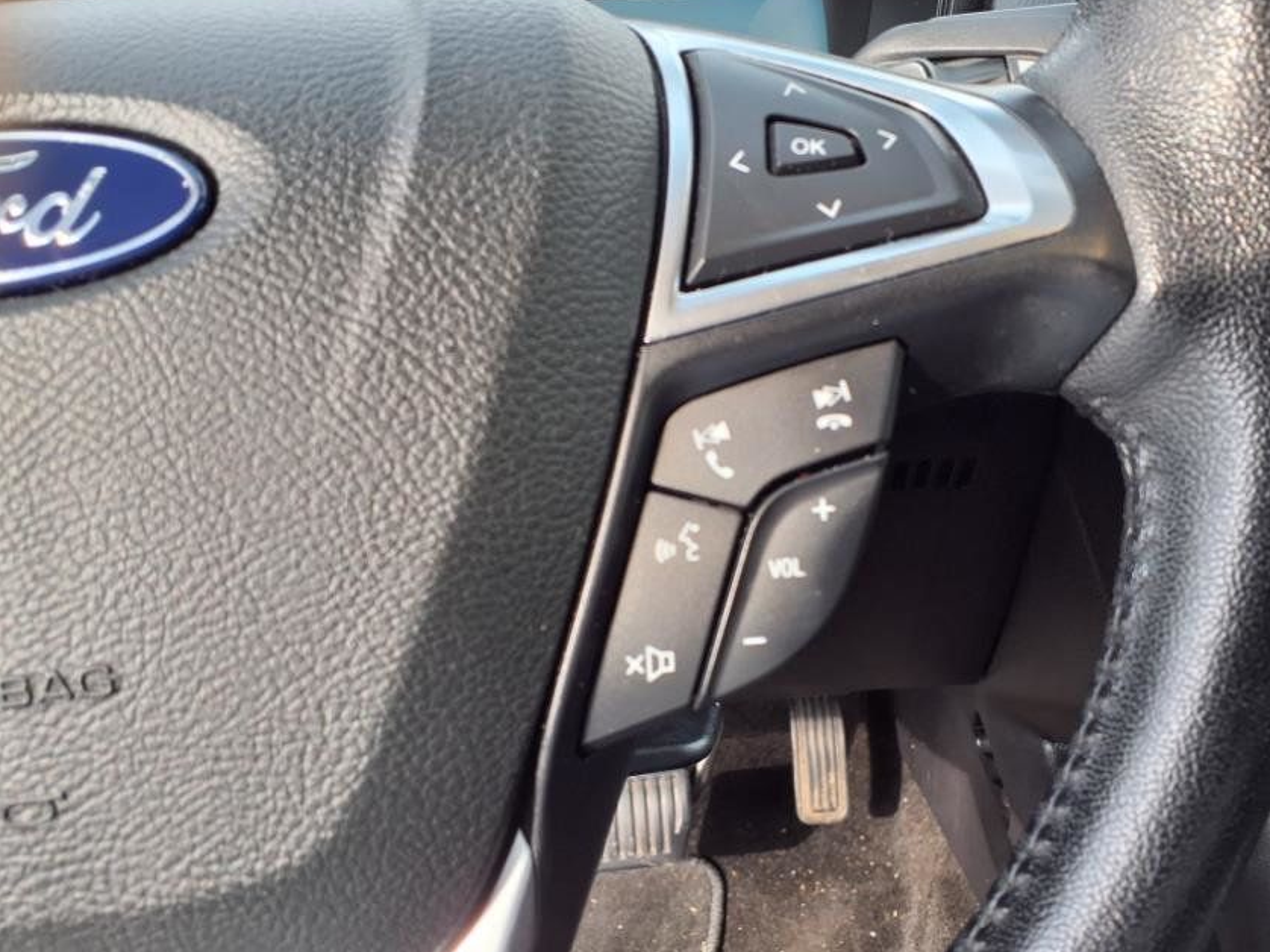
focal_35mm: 33
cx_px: 724
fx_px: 1210
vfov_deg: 42.8
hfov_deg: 55.2
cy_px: 540
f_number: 1.9
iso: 40
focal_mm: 3.58
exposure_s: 1/132
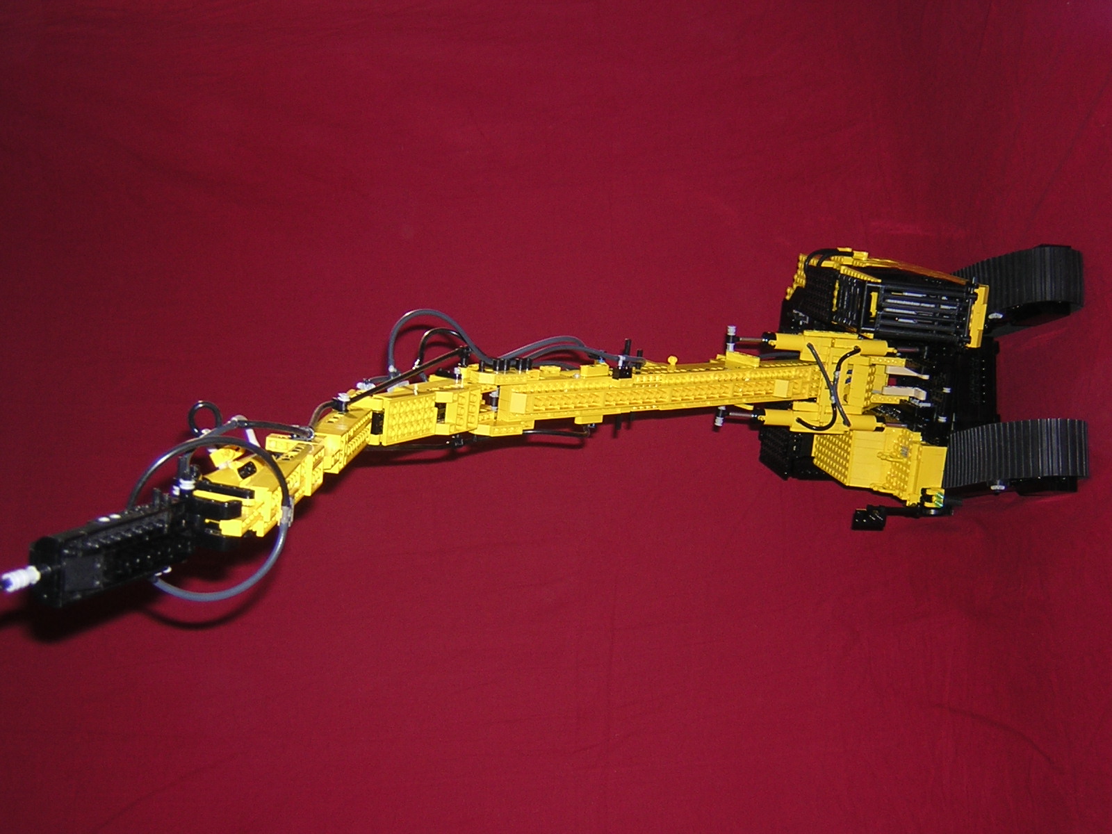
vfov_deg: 30.9
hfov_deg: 40.4
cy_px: 417
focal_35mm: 47
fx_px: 1510
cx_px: 556
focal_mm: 6.1
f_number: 2.9
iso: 124
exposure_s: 1/60.1
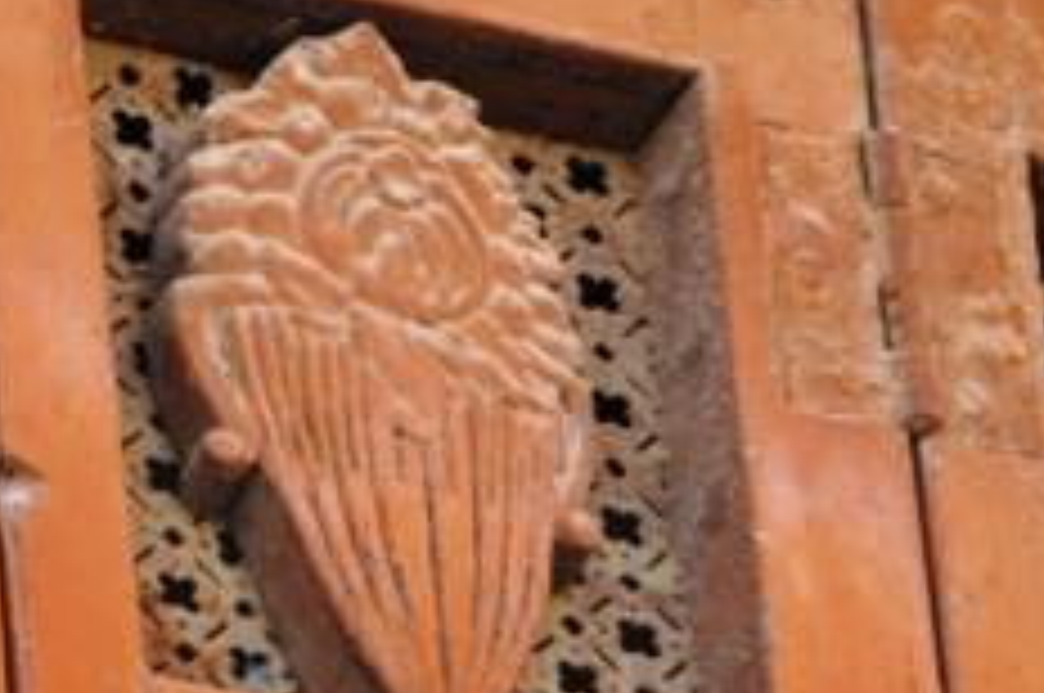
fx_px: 29915
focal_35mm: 1033
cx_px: 122
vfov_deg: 1.3
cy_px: 205
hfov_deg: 2.0
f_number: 5.6
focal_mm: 200
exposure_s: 1/500
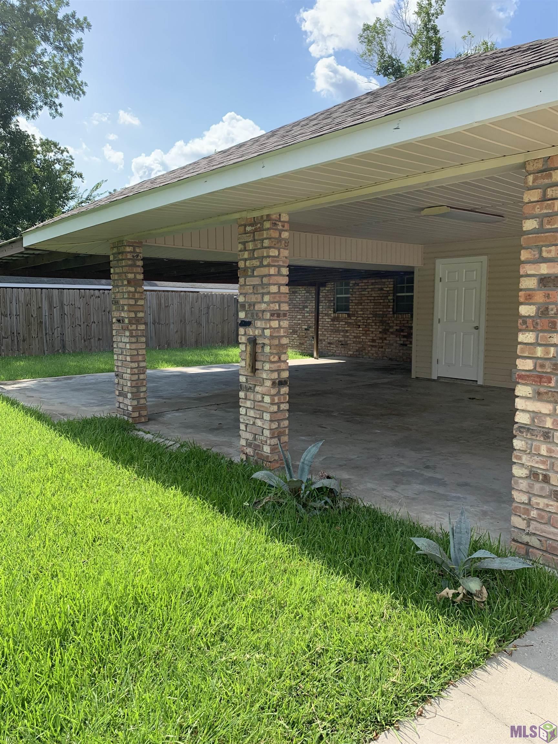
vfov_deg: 67.3
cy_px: 372
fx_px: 559
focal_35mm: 26
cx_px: 279
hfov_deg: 53.1
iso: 25
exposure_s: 1/1282
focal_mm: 4.25
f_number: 1.8
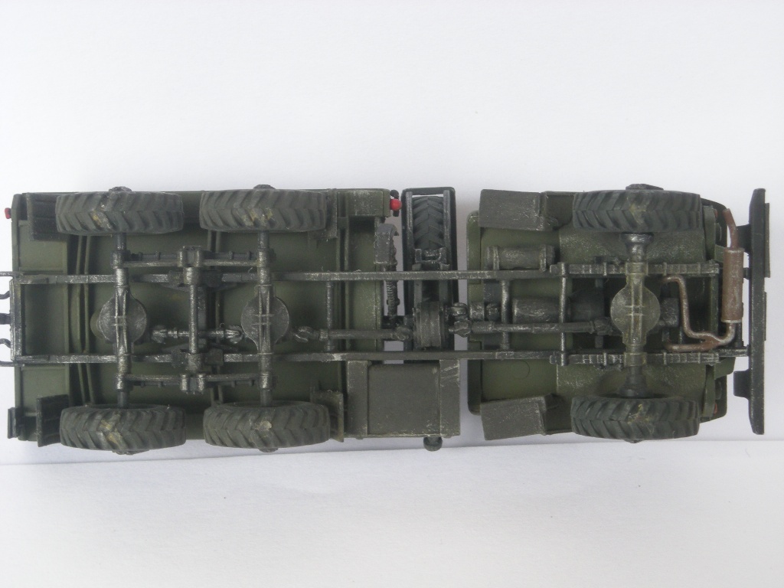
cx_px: 392
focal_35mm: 105
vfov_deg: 14.1
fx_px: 2378
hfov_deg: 18.7
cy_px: 294
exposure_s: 1/50.5
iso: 105
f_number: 4.7
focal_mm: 17.1
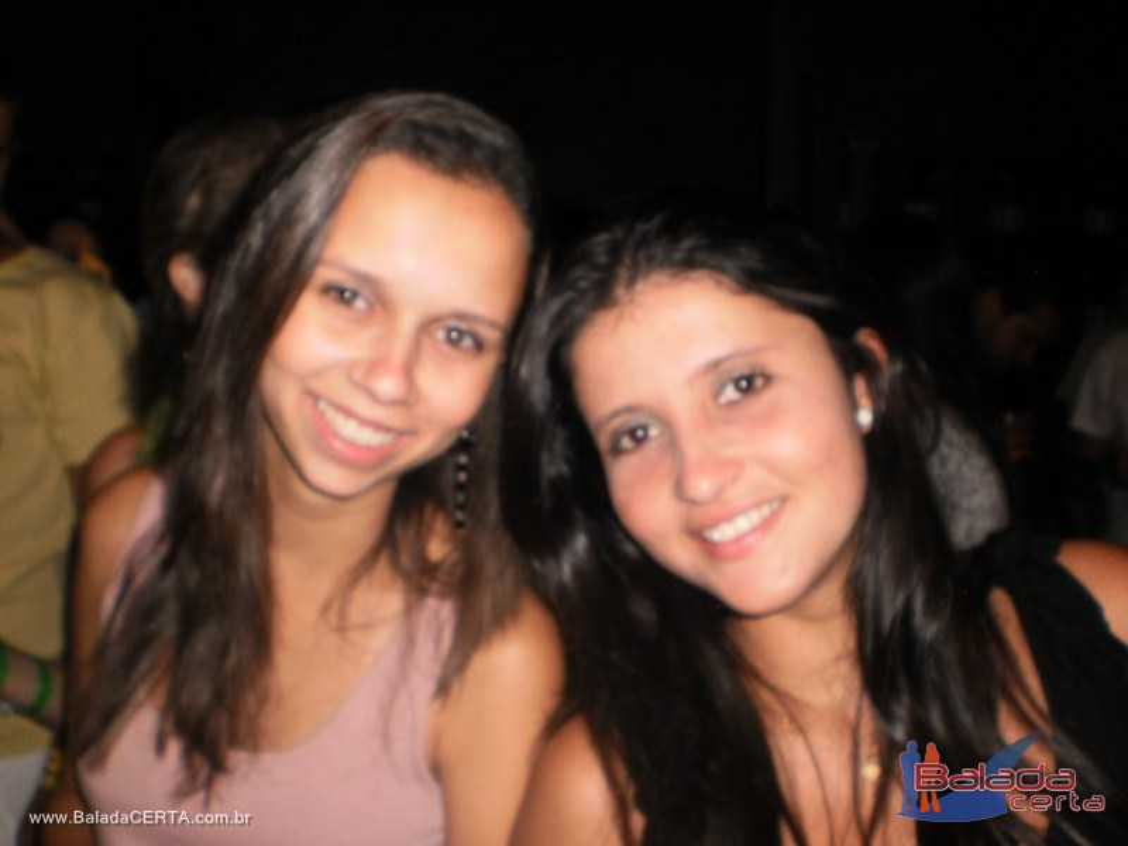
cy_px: 423
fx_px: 1173
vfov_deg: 39.7
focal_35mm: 36
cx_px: 564
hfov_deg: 51.4
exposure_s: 1/30
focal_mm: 6.3
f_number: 3.1
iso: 125
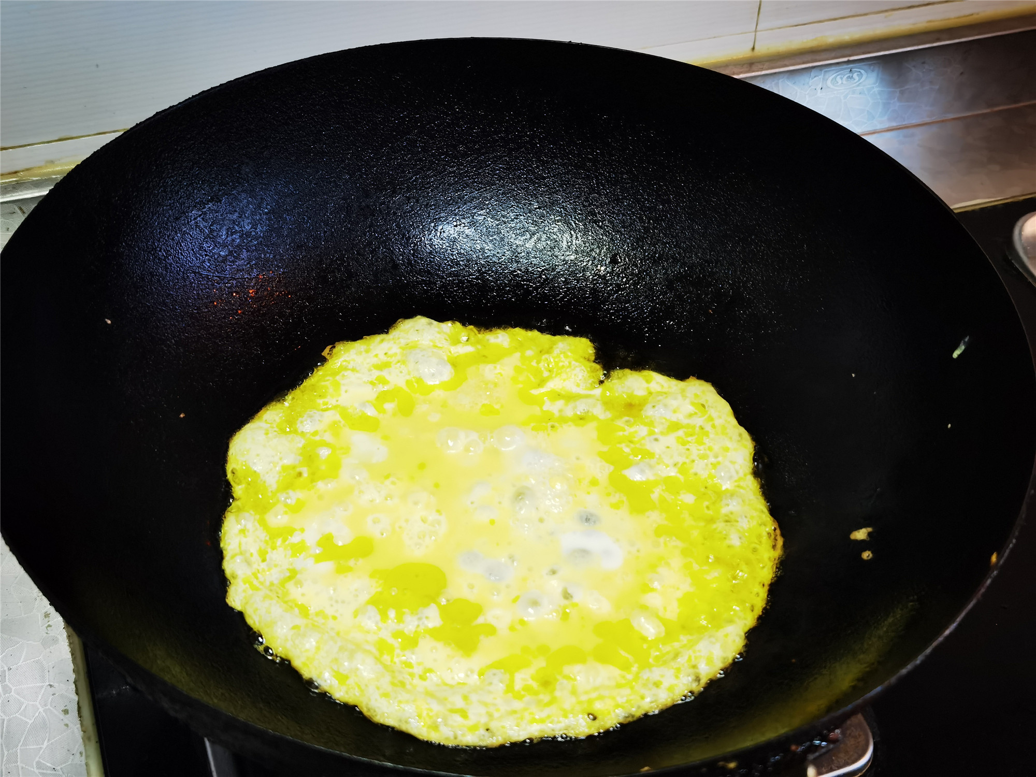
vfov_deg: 30.9
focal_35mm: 47
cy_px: 388
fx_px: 1407
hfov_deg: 40.4
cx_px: 518
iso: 250
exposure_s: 1/33.3
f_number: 1.9
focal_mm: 6.71
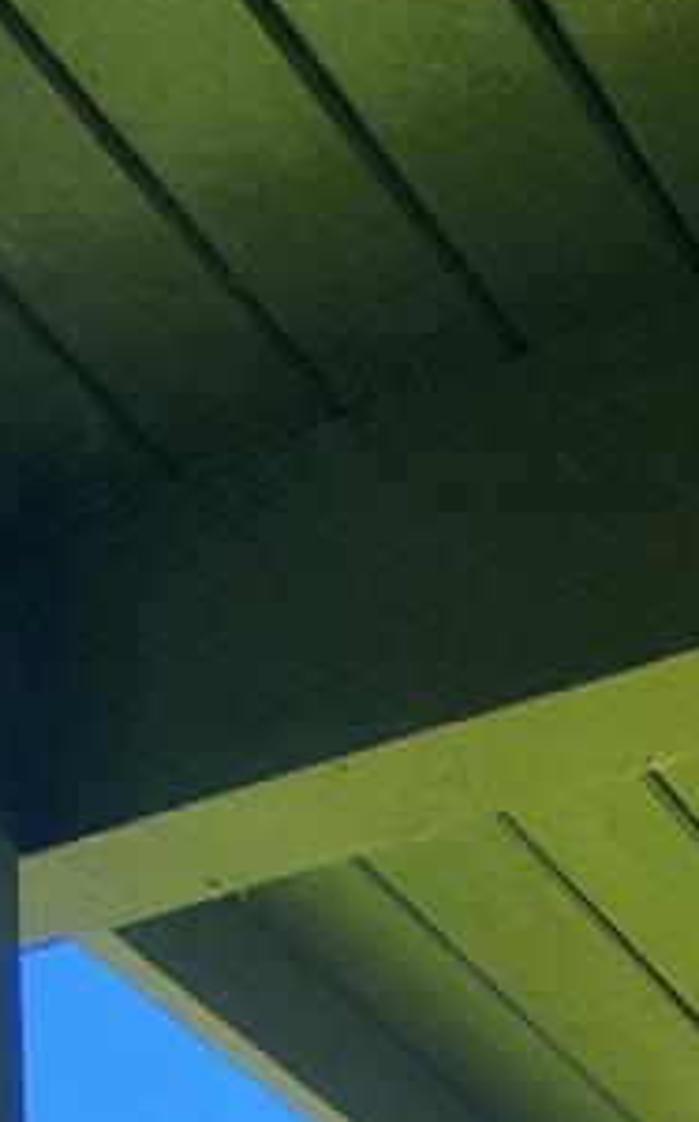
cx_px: 1553
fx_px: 2107
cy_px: 2719
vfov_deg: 15.1
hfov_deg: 14.3
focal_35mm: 69
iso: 50
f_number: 2.2
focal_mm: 2.2
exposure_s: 1/236
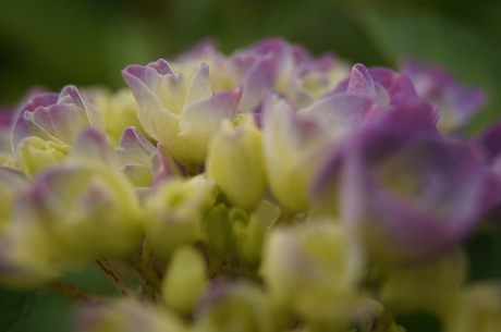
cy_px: 166
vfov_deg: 25.7
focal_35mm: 52
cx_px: 250
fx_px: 729
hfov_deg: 37.9
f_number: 5
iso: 100
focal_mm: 35
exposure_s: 1/500
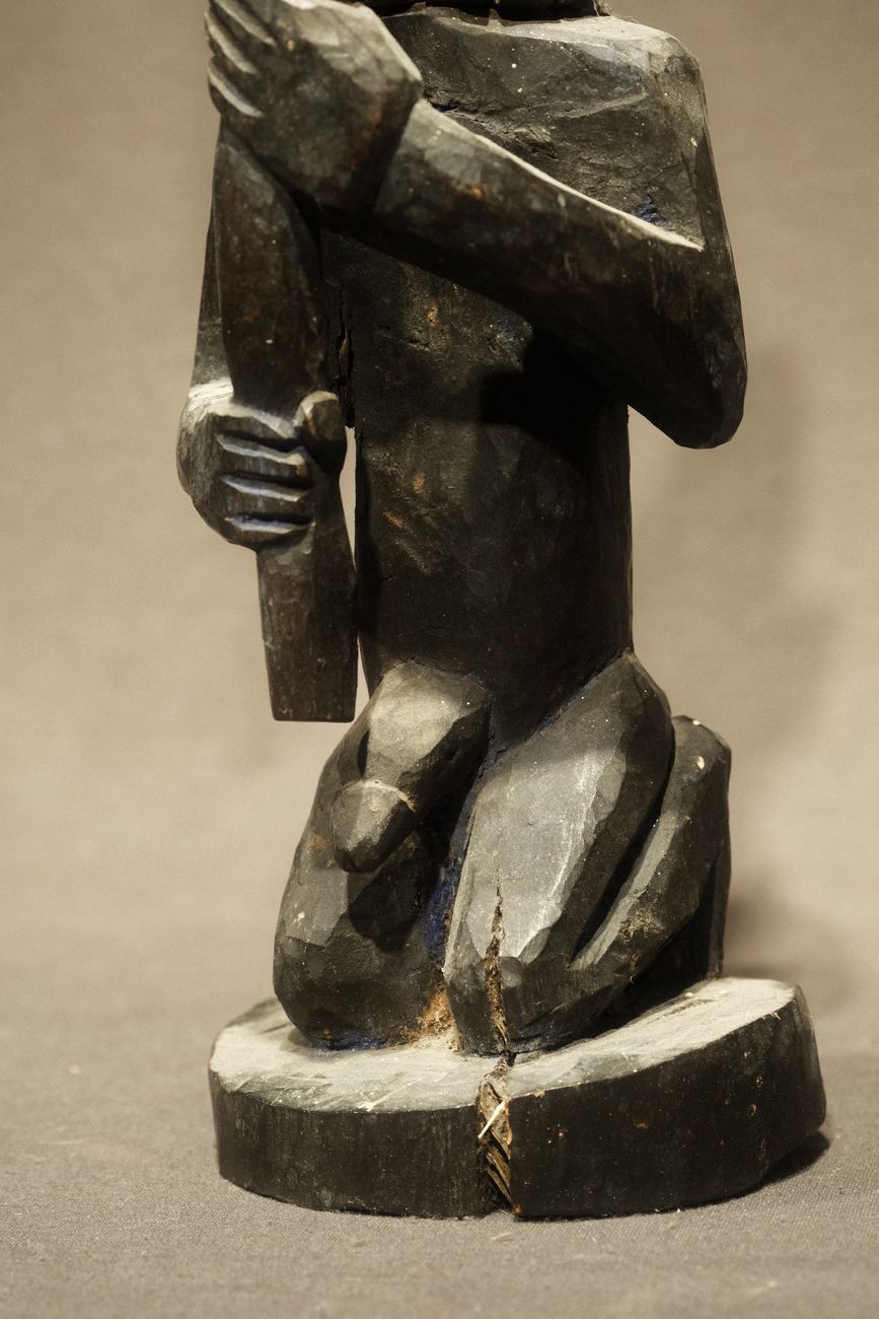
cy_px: 660
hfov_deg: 15.2
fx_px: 3295
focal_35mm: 90
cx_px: 440
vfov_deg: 22.6
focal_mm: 60
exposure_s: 1/50
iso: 1600
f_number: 5.6
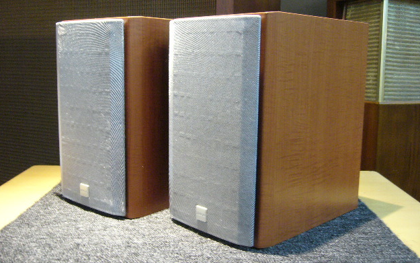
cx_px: 208
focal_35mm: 38
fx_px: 435
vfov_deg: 33.6
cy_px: 121
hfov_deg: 51.5
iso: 200
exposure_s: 1/8
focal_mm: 5.8
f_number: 2.8
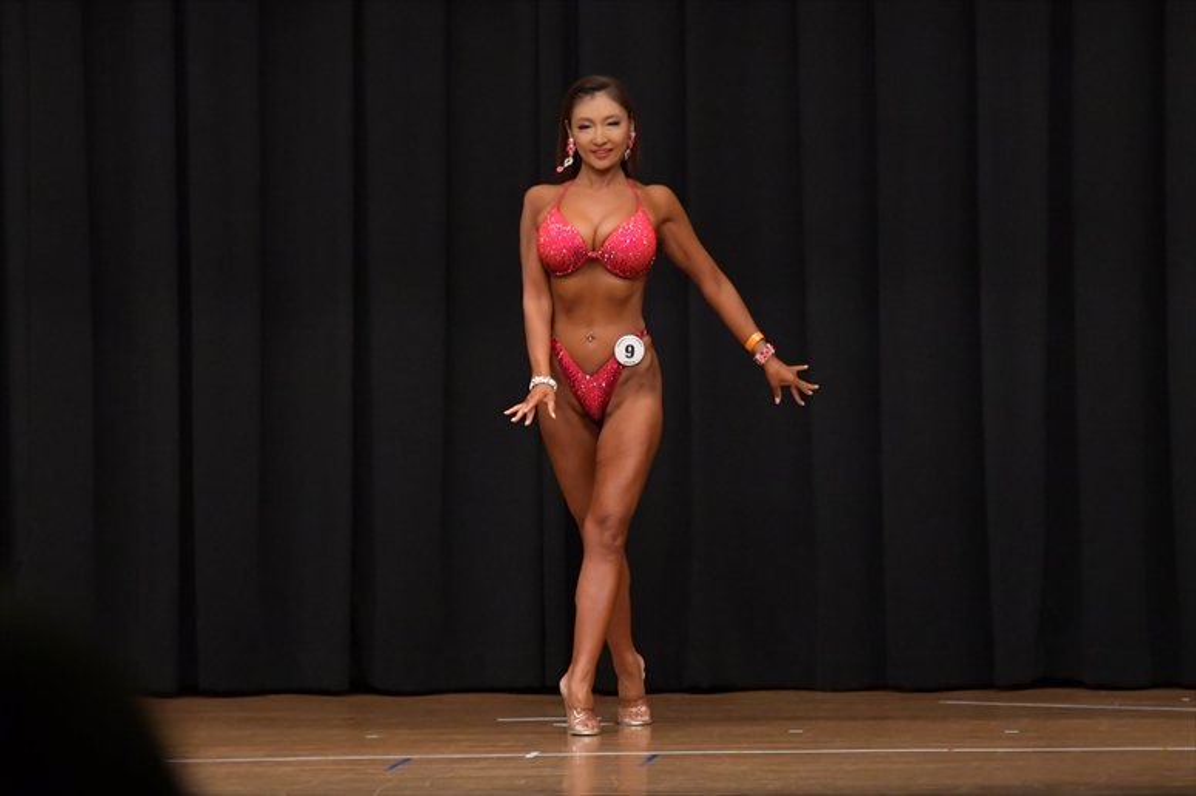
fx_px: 8468
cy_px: 398
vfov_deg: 5.4
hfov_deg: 8.1
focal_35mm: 255
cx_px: 598
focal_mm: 170
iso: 6400
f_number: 5.6
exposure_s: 1/400
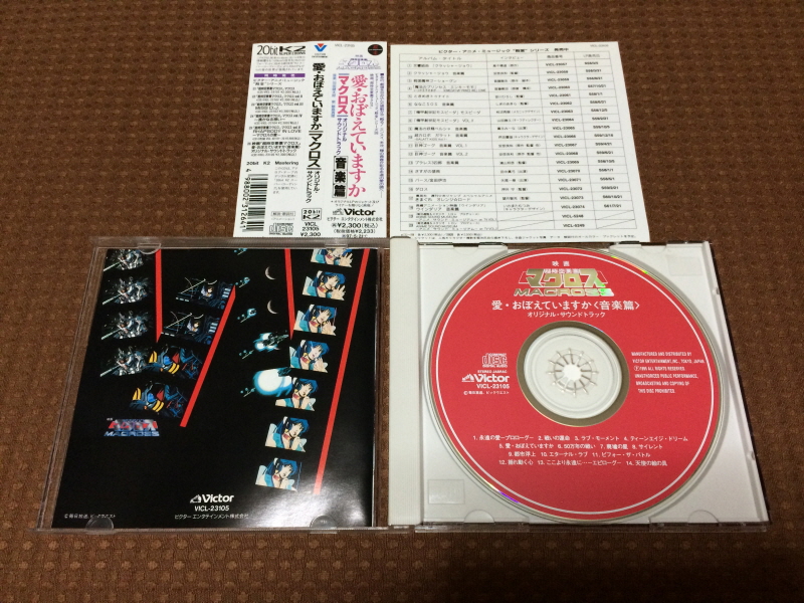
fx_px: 697
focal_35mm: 30
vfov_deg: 46.8
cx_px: 402
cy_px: 302
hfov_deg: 60.0
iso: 250
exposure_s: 1/30
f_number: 2.2
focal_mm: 4.12
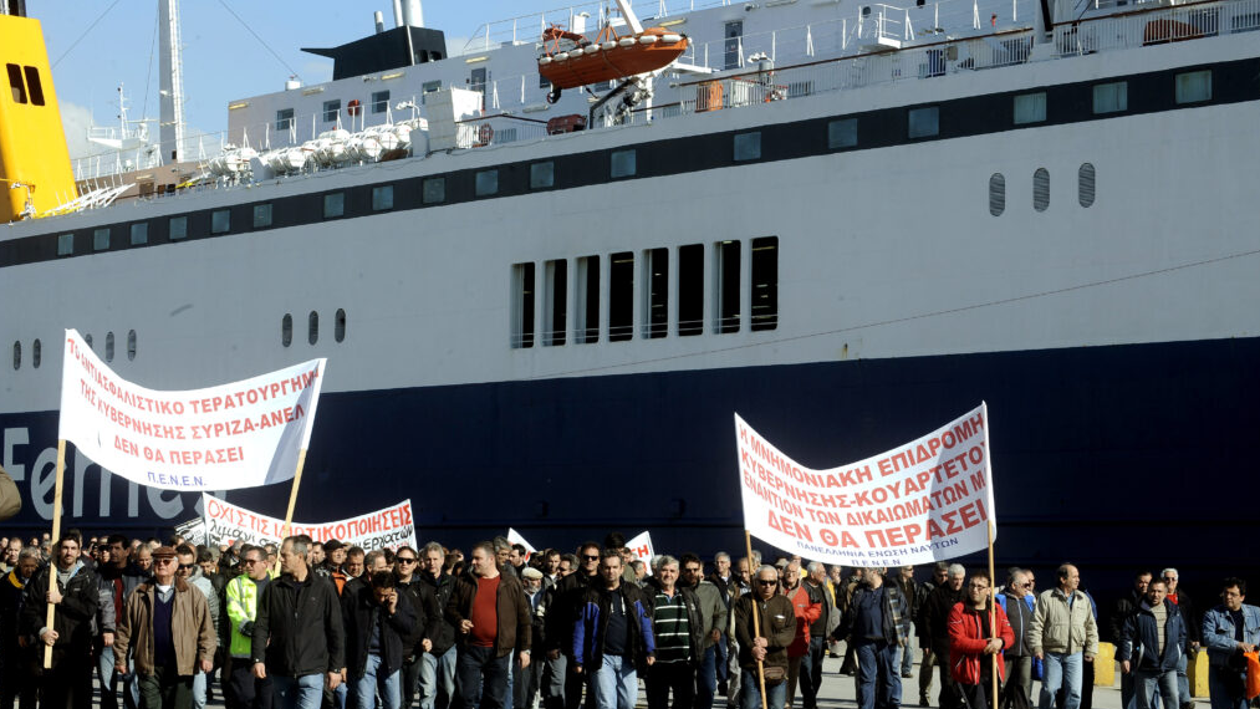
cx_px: 632
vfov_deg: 13.3
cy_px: 374
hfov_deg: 23.4
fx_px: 3041
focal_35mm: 91
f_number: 18
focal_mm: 86
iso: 400
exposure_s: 1/320
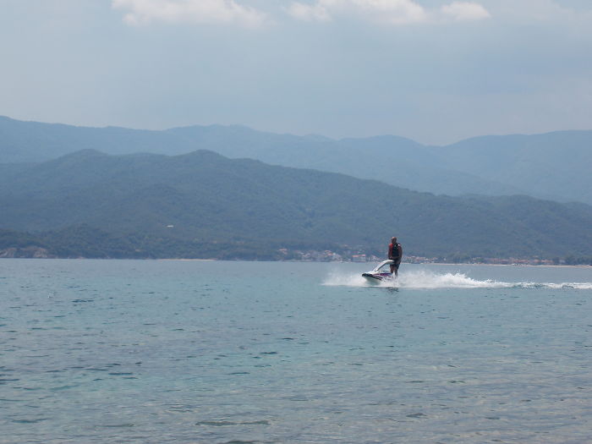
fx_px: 1334
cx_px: 296
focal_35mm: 78
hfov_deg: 25.0
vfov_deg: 18.9
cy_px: 222
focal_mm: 13.9
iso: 80
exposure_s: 1/800
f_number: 4.3
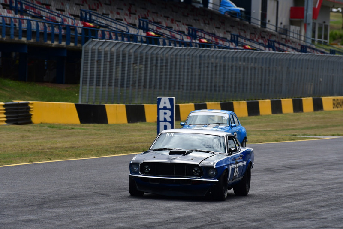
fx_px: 2859
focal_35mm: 300
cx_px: 172
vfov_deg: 4.6
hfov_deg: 6.9
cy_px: 114
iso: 400
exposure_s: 1/800
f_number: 8
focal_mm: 200
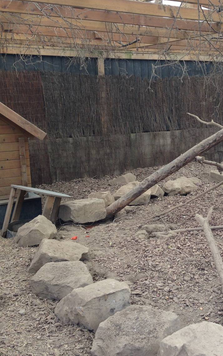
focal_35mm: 49
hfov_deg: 25.7
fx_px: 476
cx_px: 190
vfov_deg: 41.0
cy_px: 170
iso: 50
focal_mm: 4.12
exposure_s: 1/120
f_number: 2.4
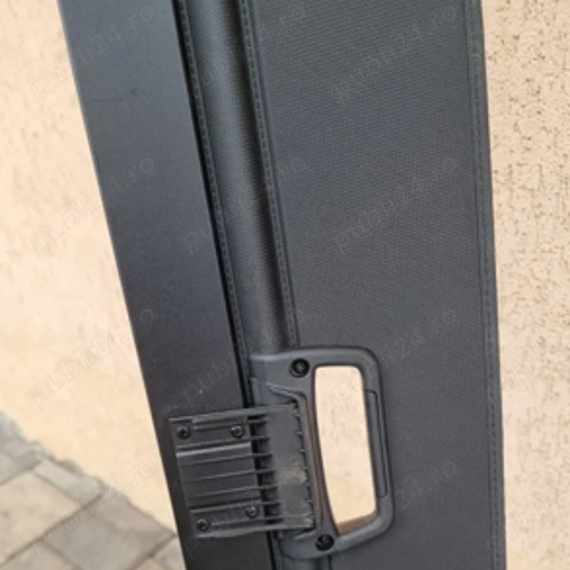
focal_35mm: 29
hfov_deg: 55.6
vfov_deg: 54.6
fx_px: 540
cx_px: 282
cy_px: 377
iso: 50
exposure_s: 1/100
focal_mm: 6.7
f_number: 1.8
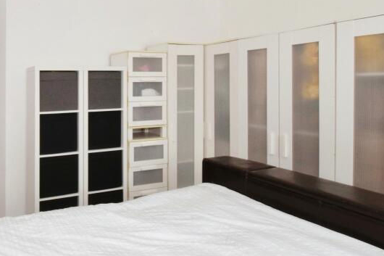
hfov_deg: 60.3
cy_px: 81
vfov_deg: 44.1
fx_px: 309
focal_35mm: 29
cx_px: 98
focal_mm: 10
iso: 1000
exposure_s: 1/60
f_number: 22
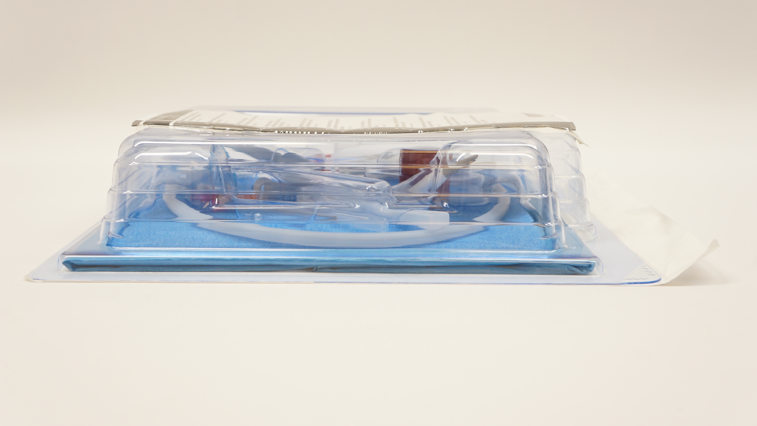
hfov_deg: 46.4
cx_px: 379
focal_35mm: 44
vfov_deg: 27.1
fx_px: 883
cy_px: 196
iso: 400
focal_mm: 28
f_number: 5.6
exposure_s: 1/80
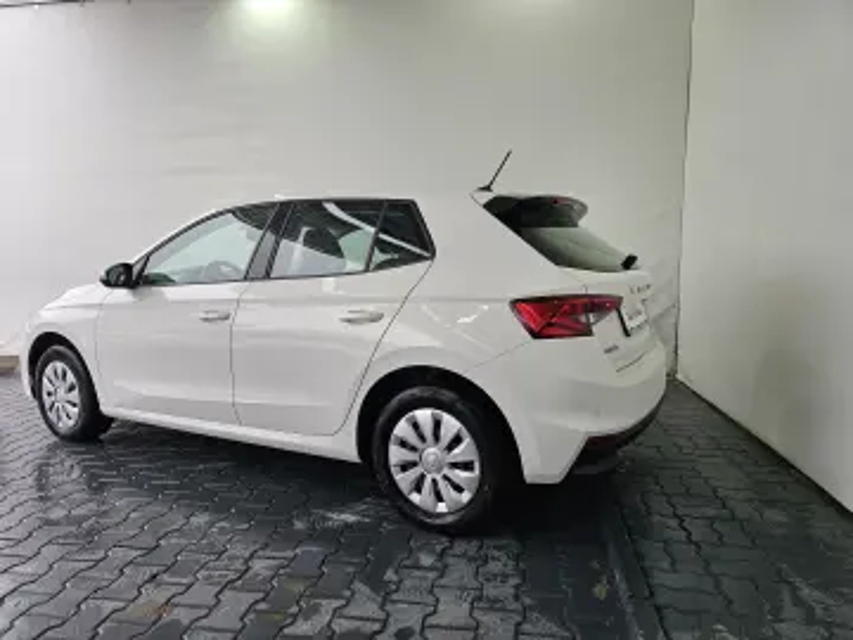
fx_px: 567
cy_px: 320
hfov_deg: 73.9
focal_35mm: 23
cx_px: 426
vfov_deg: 58.9
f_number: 1.7
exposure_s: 1/102
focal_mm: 6.3
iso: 10
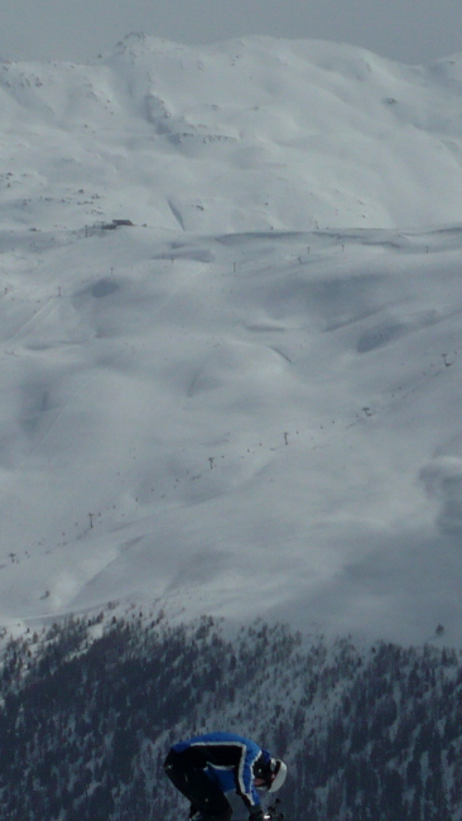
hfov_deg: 6.0
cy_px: 258
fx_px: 4374
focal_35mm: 201
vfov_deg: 10.7
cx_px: 186
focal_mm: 16.5
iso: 100
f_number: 14
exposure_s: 1/400
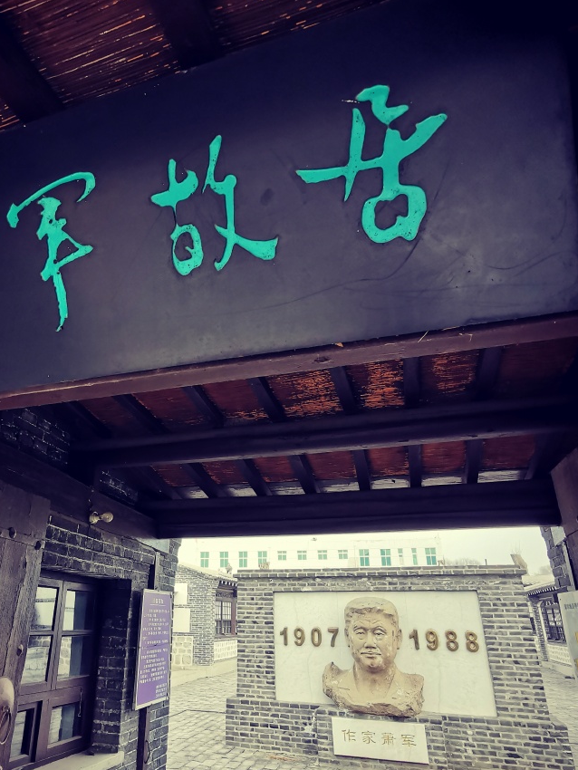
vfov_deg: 71.5
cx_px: 217
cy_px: 404
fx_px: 534
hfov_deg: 56.2
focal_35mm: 24
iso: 50
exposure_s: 1/181
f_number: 2.2
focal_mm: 2.26
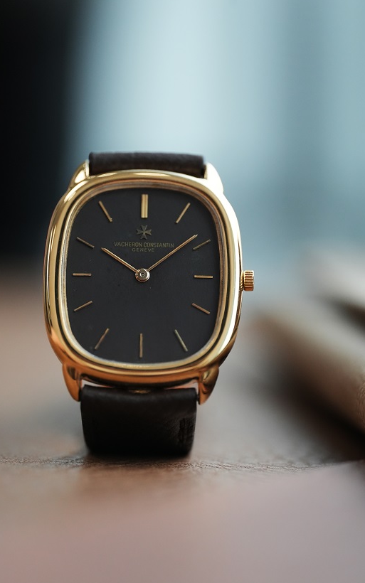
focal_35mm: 119
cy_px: 287
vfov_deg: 17.5
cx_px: 152
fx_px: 1893
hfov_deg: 11.0
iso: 3200
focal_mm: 105
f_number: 3.5
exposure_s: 1/250
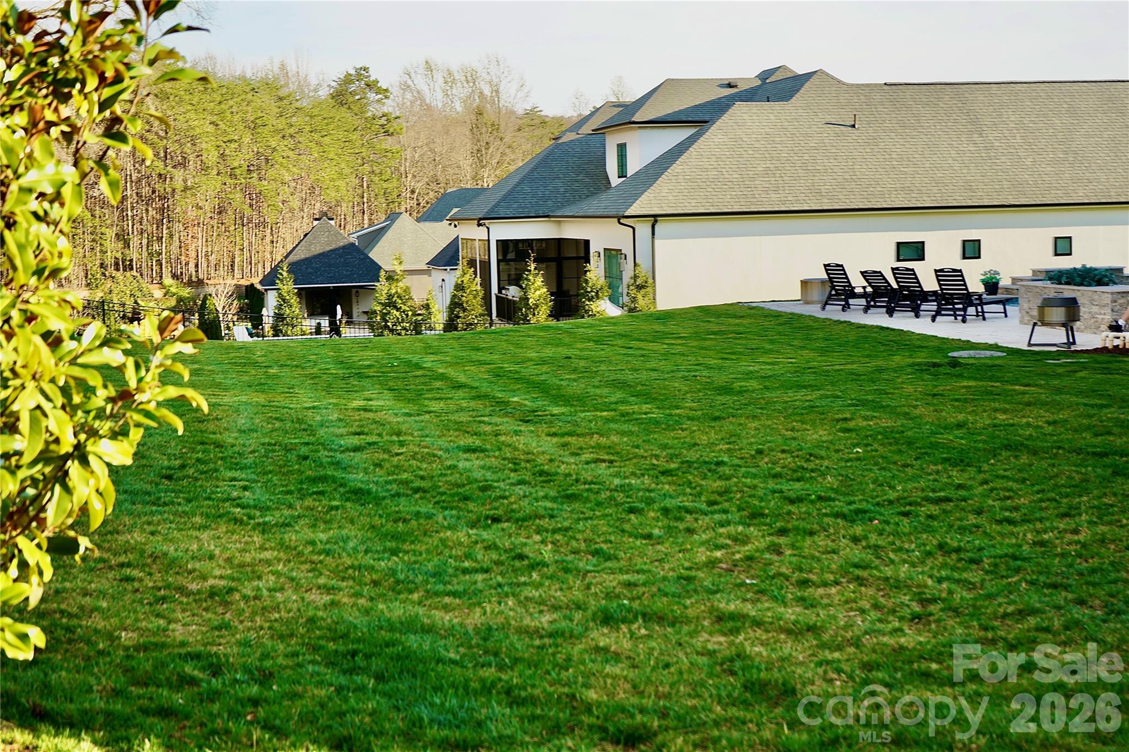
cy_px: 376
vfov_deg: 26.0
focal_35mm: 52
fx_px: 1631
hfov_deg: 38.2
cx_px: 564
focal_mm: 52
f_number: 6.3
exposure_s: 1/100
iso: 100
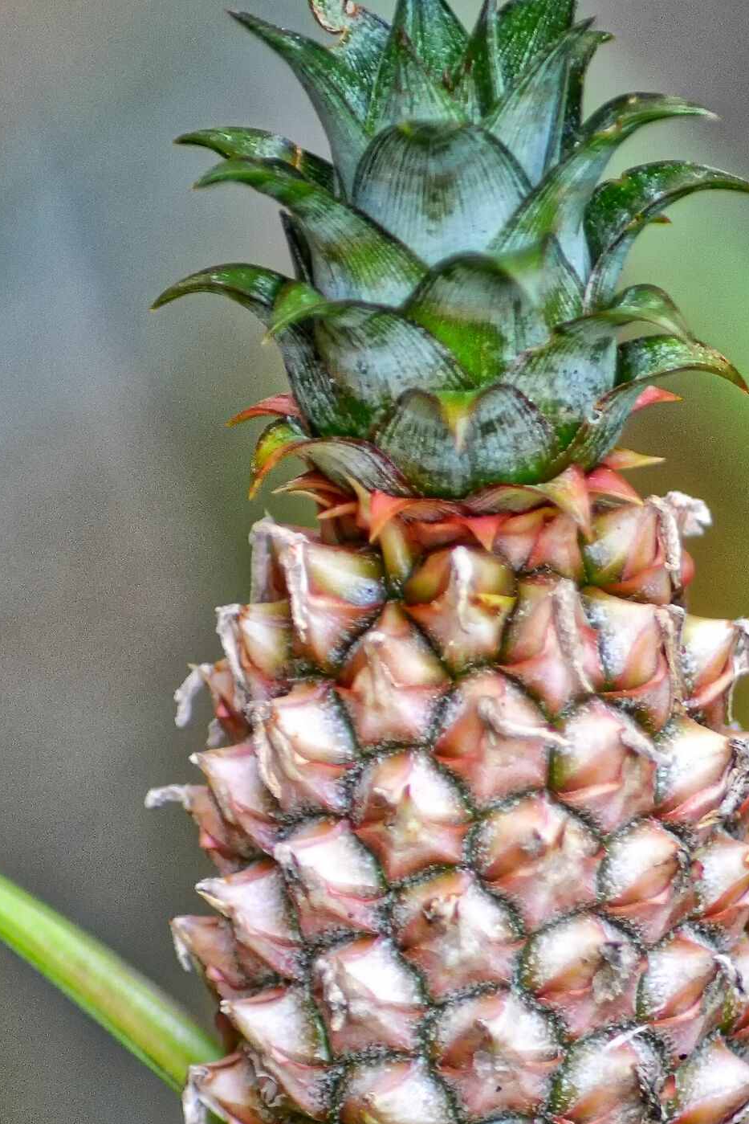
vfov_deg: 3.1
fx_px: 20872
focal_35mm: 669
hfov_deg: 2.1
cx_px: 519
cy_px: 796
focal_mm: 260
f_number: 6.3
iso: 400
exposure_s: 1/125
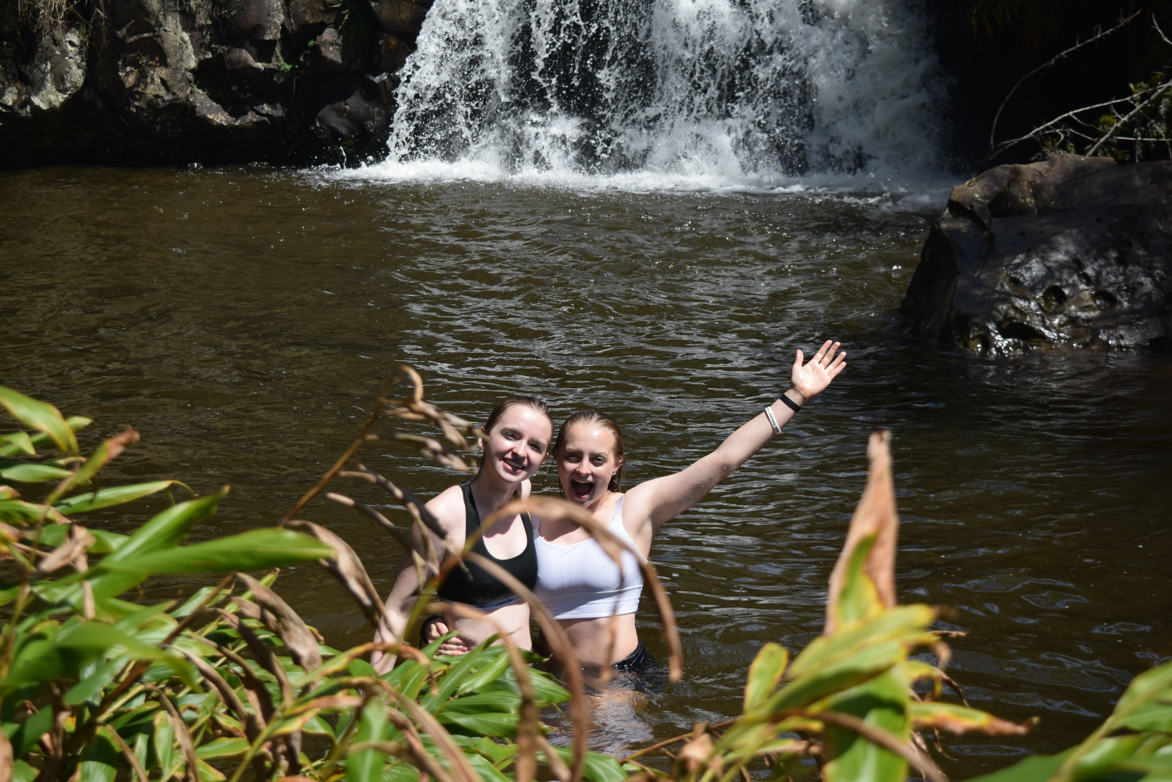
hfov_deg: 35.1
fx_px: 1856
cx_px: 586
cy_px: 391
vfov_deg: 23.8
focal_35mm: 57
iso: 400
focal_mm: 38
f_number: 4.8
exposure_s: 1/1250
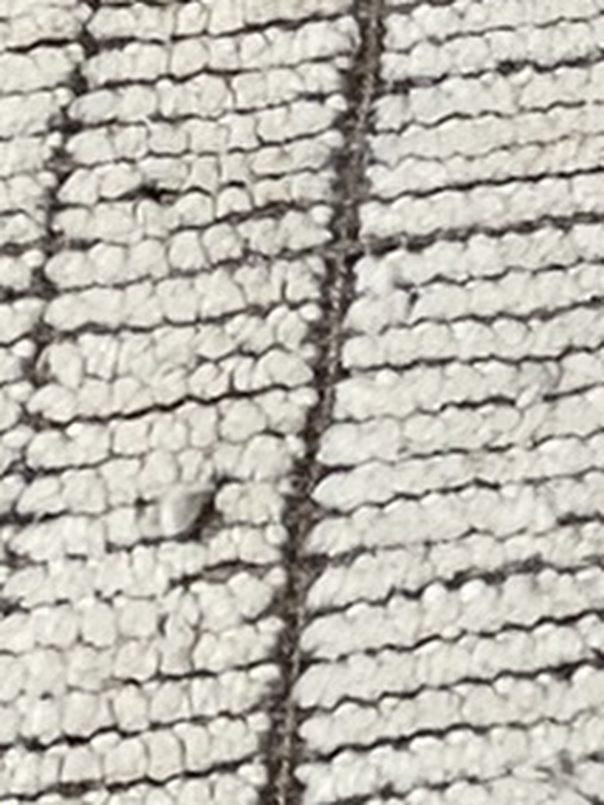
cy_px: -791
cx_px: 1843
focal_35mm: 187
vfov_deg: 9.8
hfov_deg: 7.1
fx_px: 4347
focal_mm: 4.25
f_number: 1.8
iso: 50
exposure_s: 1/120
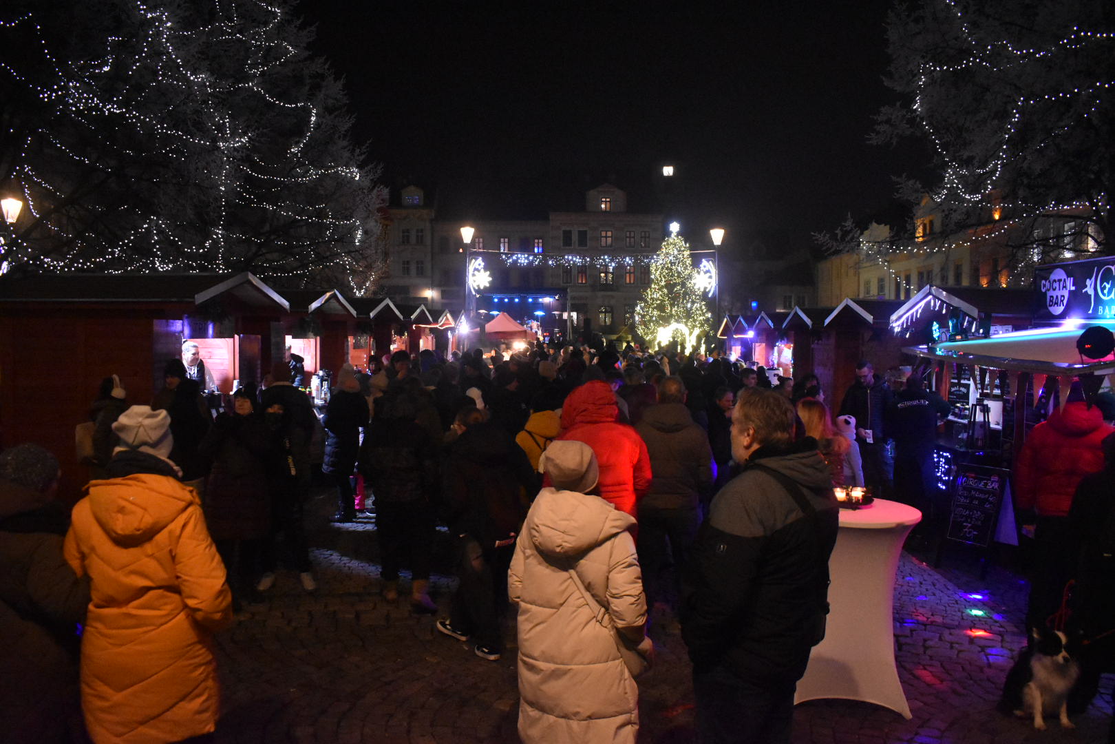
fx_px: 929
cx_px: 558
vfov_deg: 43.6
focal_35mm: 30
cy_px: 372
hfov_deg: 61.9
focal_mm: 20
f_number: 3.5
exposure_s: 1/125
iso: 6400
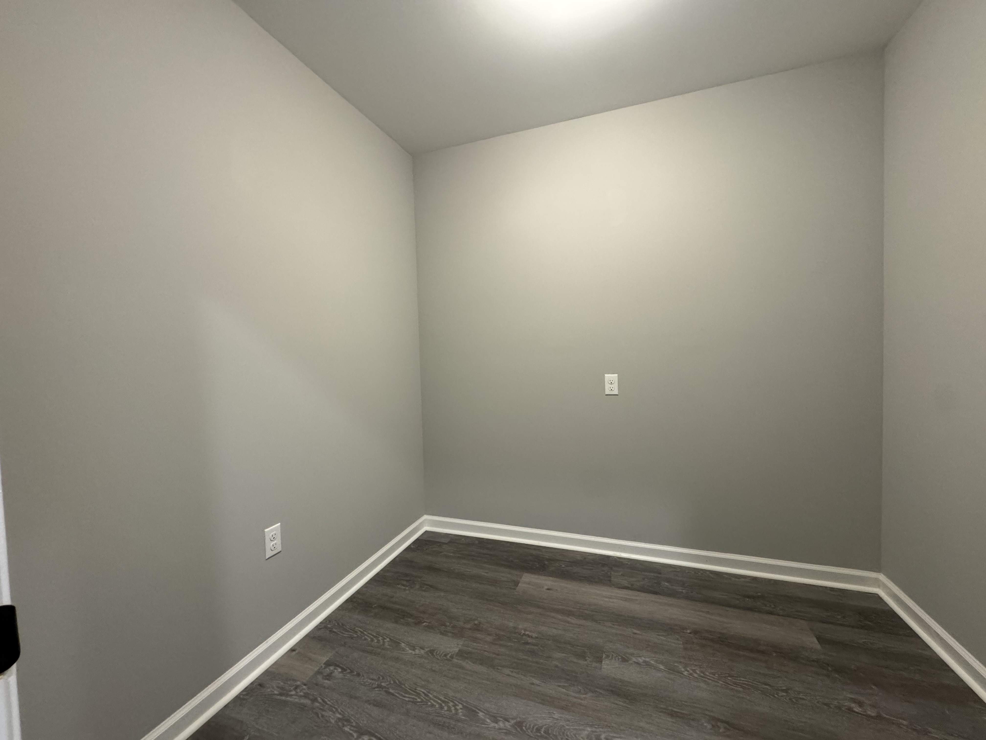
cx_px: 493
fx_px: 399
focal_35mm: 14
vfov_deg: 85.7
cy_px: 370
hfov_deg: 102.1
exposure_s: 1/60
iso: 320
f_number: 2.2
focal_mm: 2.22
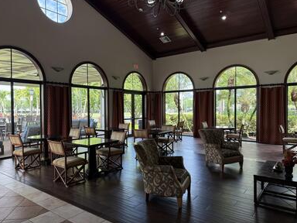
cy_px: 112
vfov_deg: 54.9
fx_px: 214
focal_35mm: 25
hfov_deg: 69.4
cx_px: 145
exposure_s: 1/237
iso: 125
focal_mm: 6.76
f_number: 1.78
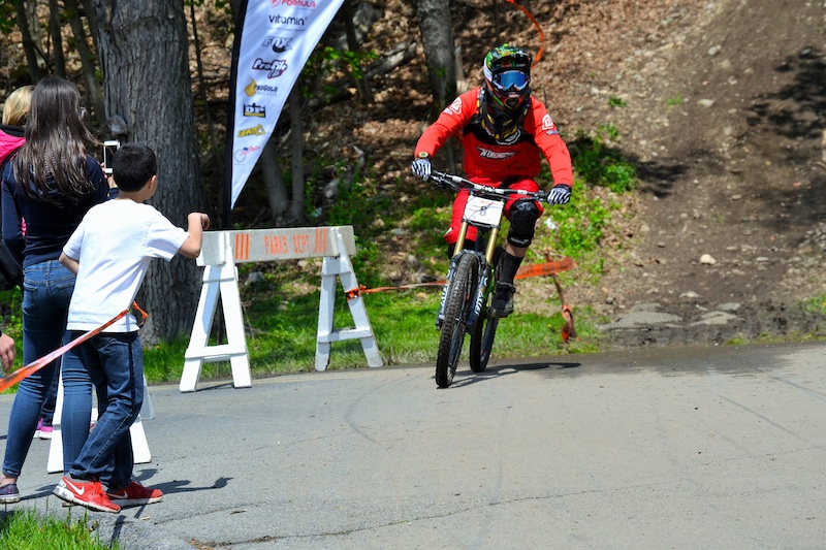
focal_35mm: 150
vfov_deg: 9.1
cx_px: 413
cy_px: 275
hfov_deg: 13.7
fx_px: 3441
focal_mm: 100
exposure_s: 1/1250
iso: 400
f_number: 8
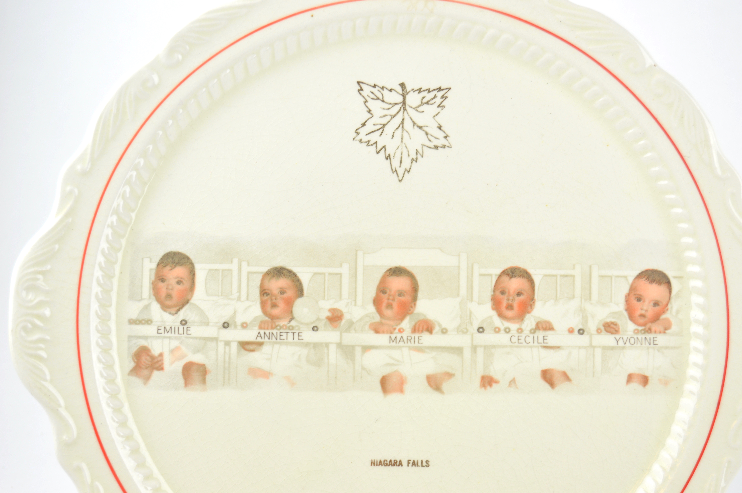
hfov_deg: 24.6
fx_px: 1699
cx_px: 371
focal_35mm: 82
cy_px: 246
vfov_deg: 16.5
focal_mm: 55
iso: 100
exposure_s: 1/25
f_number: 6.3
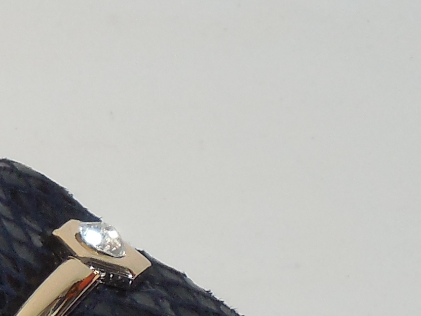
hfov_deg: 5.5
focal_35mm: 350
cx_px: -408
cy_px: 171
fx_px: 4257
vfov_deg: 4.2
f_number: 4.3
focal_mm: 11
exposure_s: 1/100
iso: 125
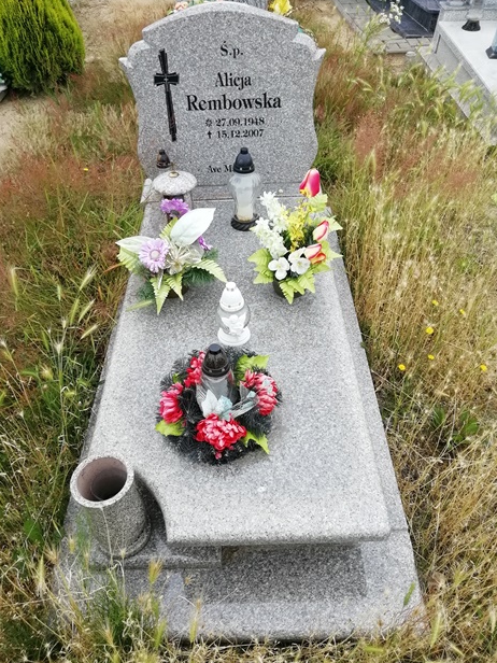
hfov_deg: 51.3
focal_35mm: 27
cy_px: 334
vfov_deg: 65.3
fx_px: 517
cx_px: 240
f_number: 2.2
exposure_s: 1/234
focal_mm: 3.21
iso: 50
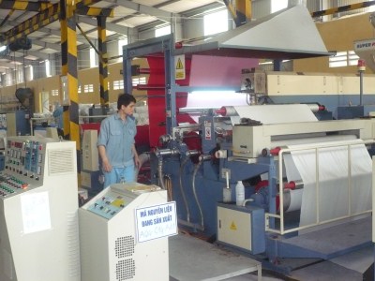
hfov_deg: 42.1
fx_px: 487
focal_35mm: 45
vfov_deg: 32.2
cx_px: 188
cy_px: 140
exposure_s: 1/50
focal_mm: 7.5
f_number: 3.2
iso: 400
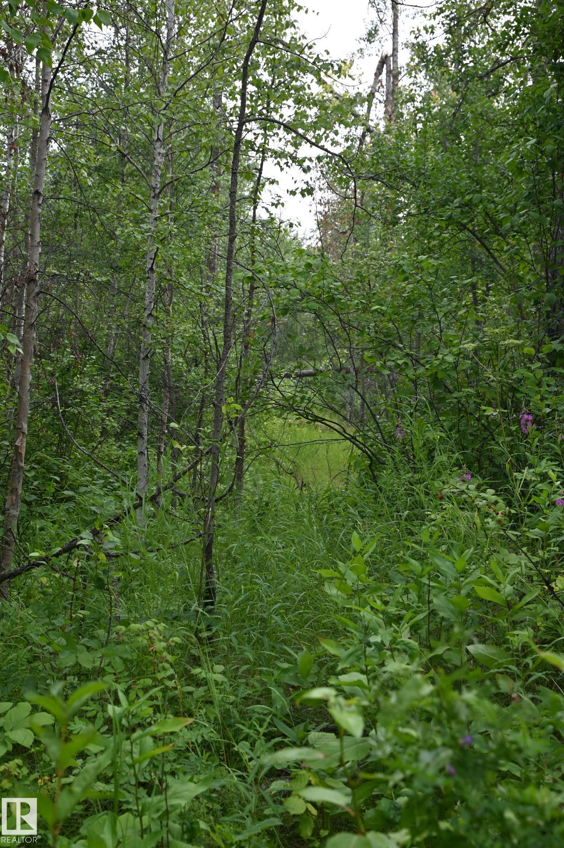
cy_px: 424
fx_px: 1176
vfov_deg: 39.6
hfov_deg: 27.0
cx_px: 282
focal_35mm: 50
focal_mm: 50
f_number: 7.1
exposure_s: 1/200
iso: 400
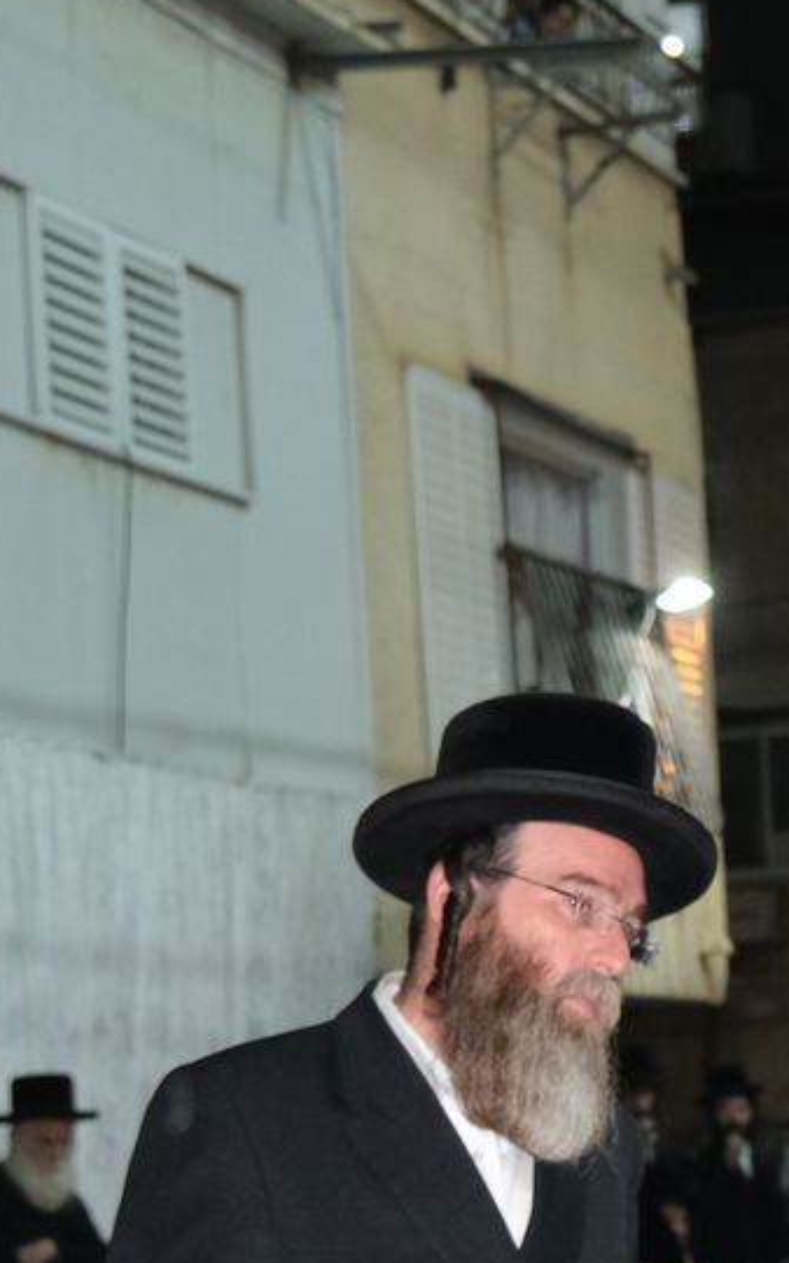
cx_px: 1282
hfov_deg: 10.8
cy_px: 1021
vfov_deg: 17.8
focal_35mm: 116
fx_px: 3992
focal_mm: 29.2
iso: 2000
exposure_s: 1/100
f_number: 4
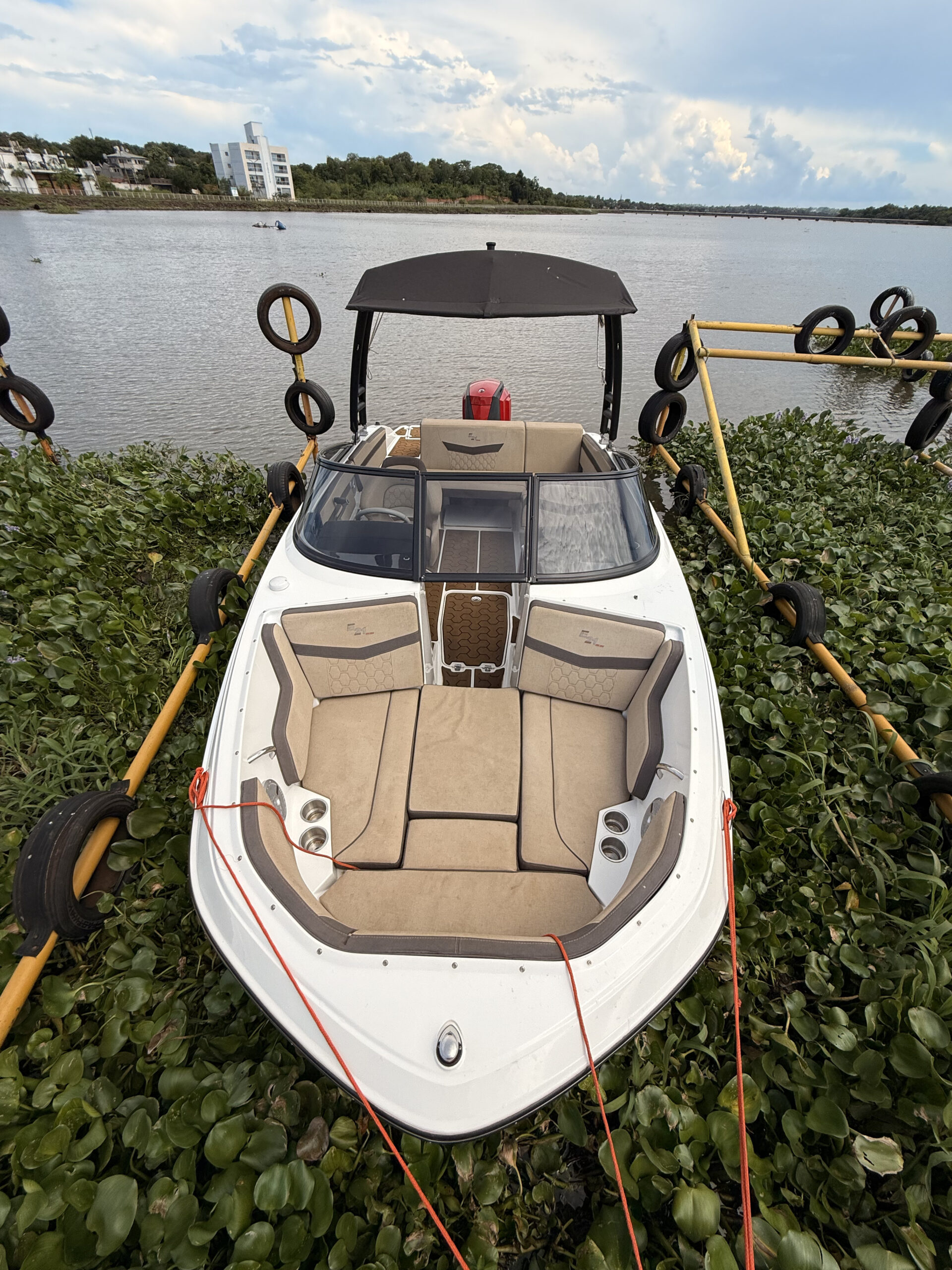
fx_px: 513
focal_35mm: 14
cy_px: 635
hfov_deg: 85.7
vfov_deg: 102.1
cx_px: 476
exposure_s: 1/2092
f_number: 2.2
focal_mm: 2.22
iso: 50
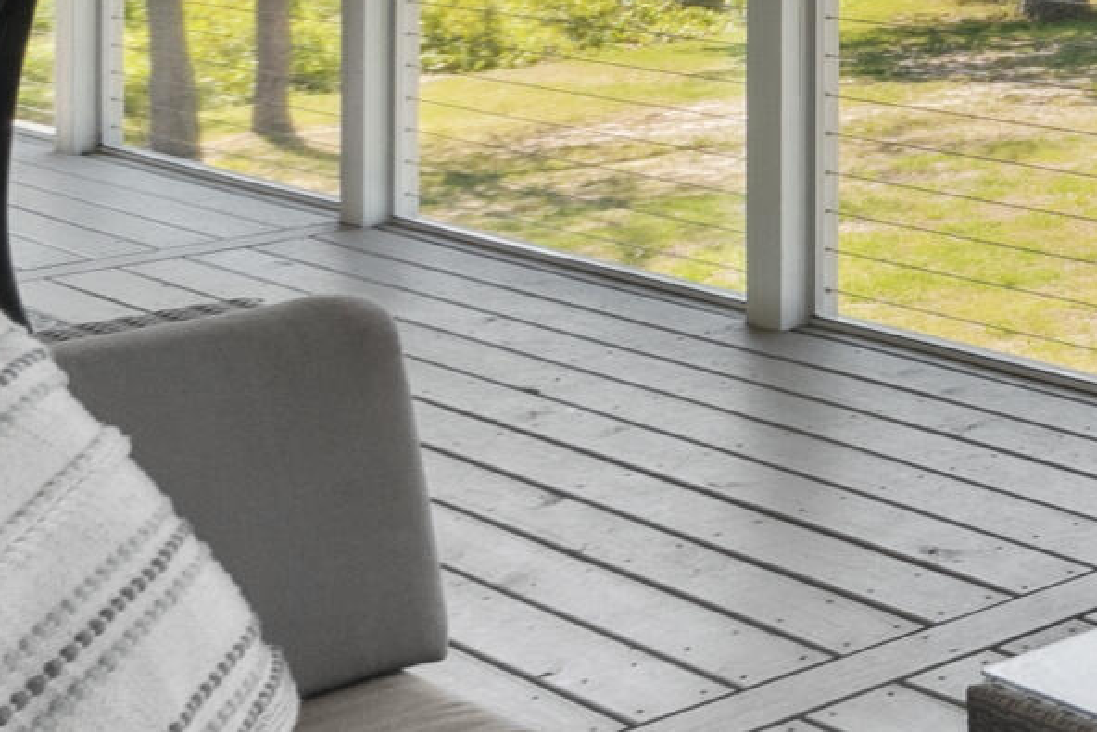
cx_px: 1927
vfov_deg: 16.7
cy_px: -273
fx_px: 2316
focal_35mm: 76
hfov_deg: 20.0
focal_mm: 10
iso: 250
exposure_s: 1/80
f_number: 8
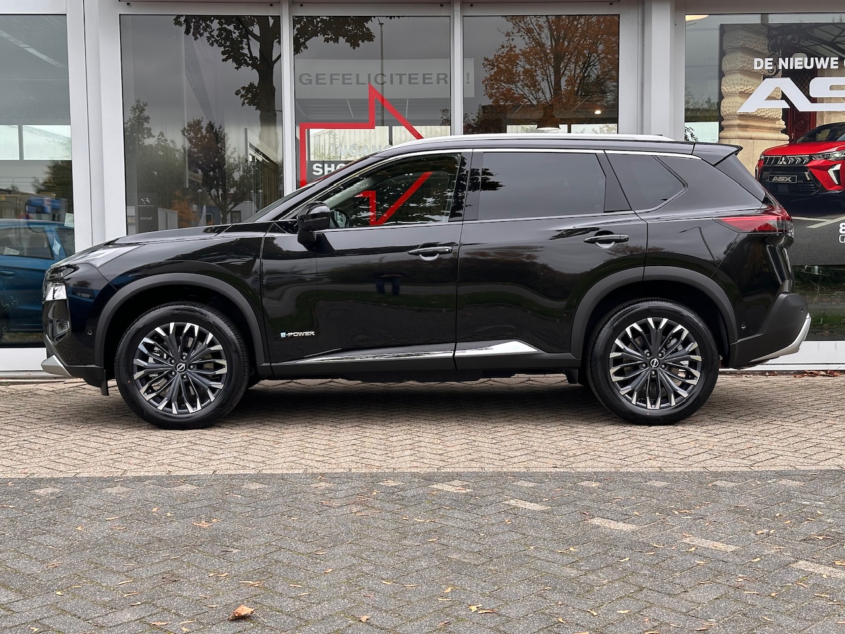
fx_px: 1172
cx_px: 422
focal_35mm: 48
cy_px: 317
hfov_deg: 39.7
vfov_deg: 30.3
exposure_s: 1/234
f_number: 1.78
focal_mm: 6.86
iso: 64
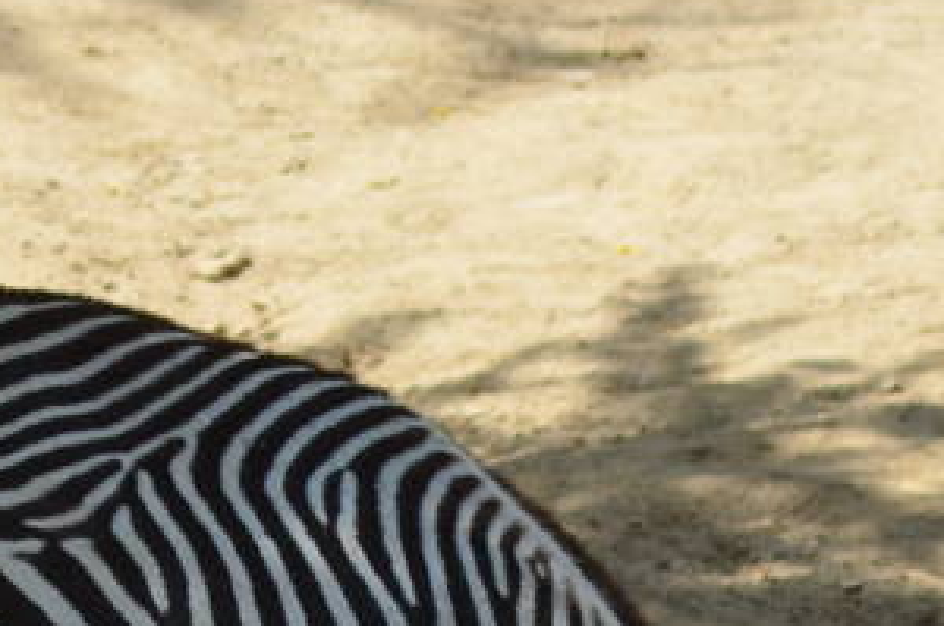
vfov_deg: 1.7
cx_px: -944
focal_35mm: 783
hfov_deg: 2.6
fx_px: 20499
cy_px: 491
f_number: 5.6
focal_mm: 98
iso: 200
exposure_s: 1/500
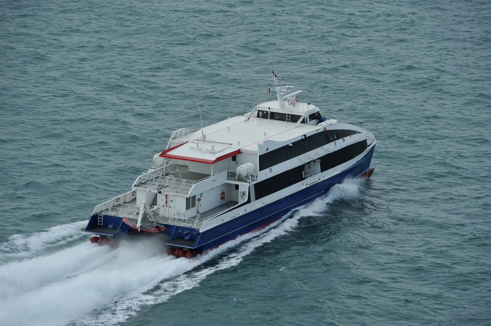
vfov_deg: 7.4
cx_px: 246
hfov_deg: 11.1
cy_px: 163
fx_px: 2522
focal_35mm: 185
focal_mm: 185
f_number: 10
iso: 400
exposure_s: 1/1000
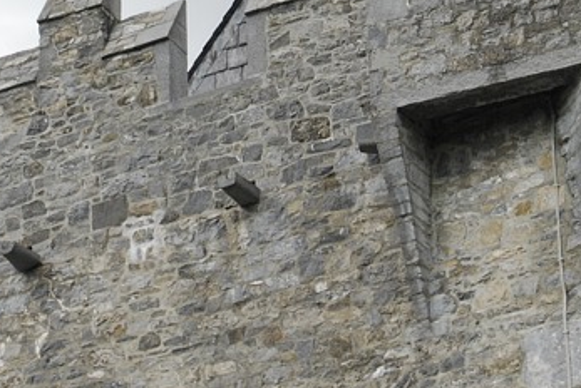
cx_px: 404
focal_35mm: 230
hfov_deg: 8.9
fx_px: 3715
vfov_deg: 6.0
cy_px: 171
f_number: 5.6
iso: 400
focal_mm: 52
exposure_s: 1/250
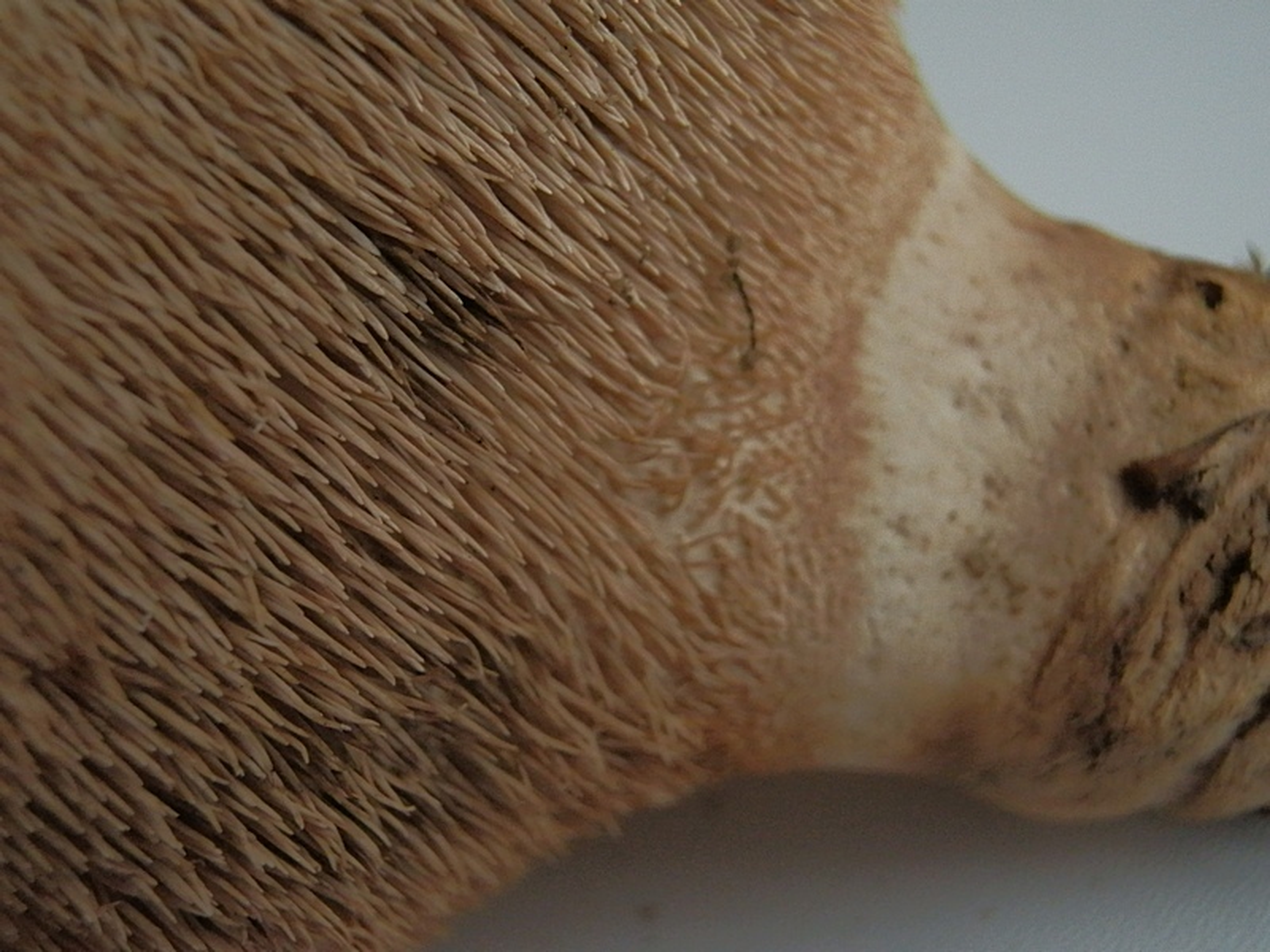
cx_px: 635
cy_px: 476
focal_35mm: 37
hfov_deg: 50.1
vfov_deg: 38.7
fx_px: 1357
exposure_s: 1/100
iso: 800
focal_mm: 6.7
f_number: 3.9
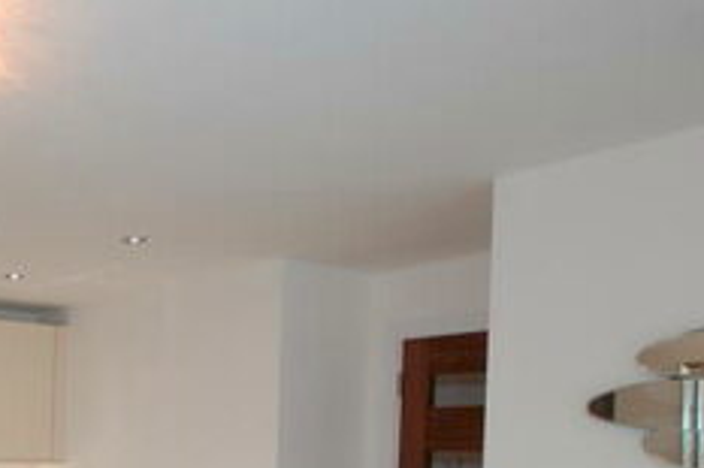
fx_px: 879
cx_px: -24
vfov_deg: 27.9
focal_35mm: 45
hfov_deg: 38.1
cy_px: 480
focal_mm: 10
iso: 400
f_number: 4
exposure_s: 1/50
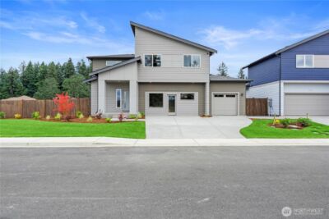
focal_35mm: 22
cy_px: 110
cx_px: 164
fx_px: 201
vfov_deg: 57.3
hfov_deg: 78.6
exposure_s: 1/125
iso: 500
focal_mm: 22
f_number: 16
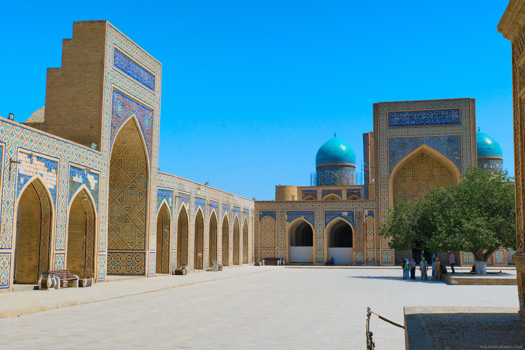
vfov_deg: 31.9
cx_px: 262
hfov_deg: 46.4
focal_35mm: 42
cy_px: 175
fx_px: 612
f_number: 8
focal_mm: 27.7
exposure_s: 1/60
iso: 640
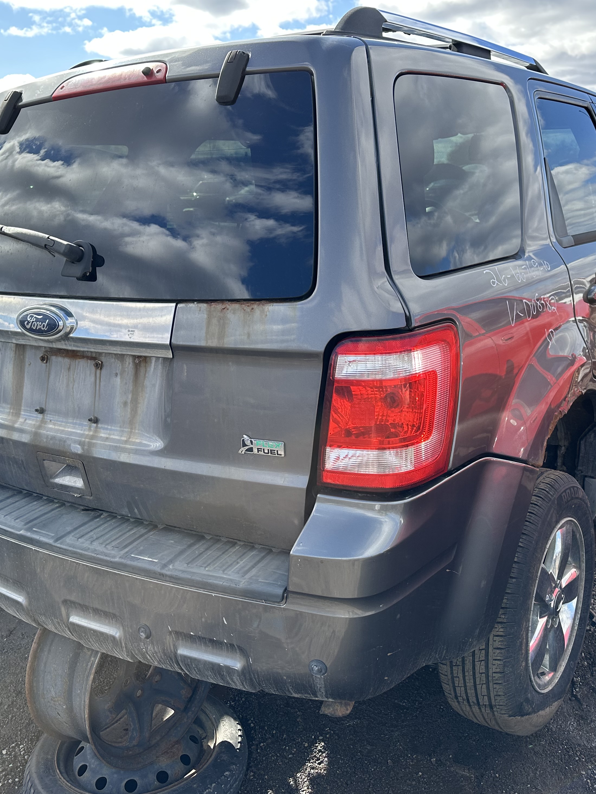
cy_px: 400
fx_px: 758
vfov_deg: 55.4
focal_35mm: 33
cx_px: 321
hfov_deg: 42.9
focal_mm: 6.86
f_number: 1.78
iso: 80
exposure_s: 1/1321
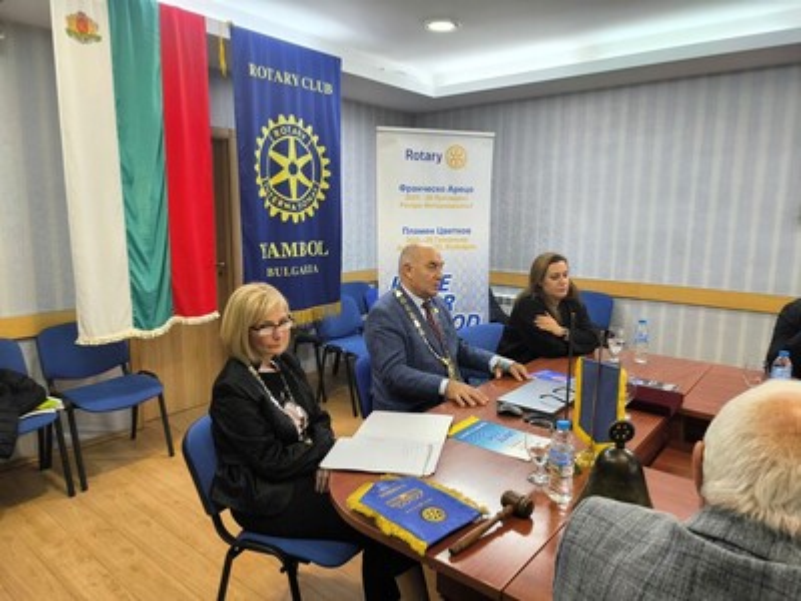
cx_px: 400
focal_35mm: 23
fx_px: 532
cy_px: 300
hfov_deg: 73.9
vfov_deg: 58.9
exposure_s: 1/50
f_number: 1.65
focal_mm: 6.14
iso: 500
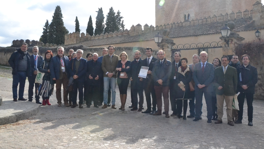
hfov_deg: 56.6
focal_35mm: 35
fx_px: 245
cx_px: 132
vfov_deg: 33.6
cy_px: 60
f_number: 16
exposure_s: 1/1000
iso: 3200
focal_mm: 22
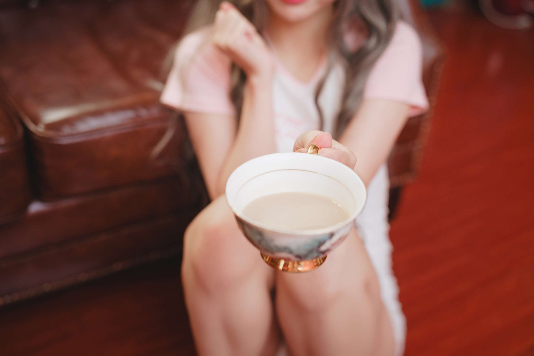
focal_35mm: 40
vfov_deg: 33.4
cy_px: 178
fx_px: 593
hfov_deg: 48.5
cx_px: 267
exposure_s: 1/100
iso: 400
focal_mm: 40
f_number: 2
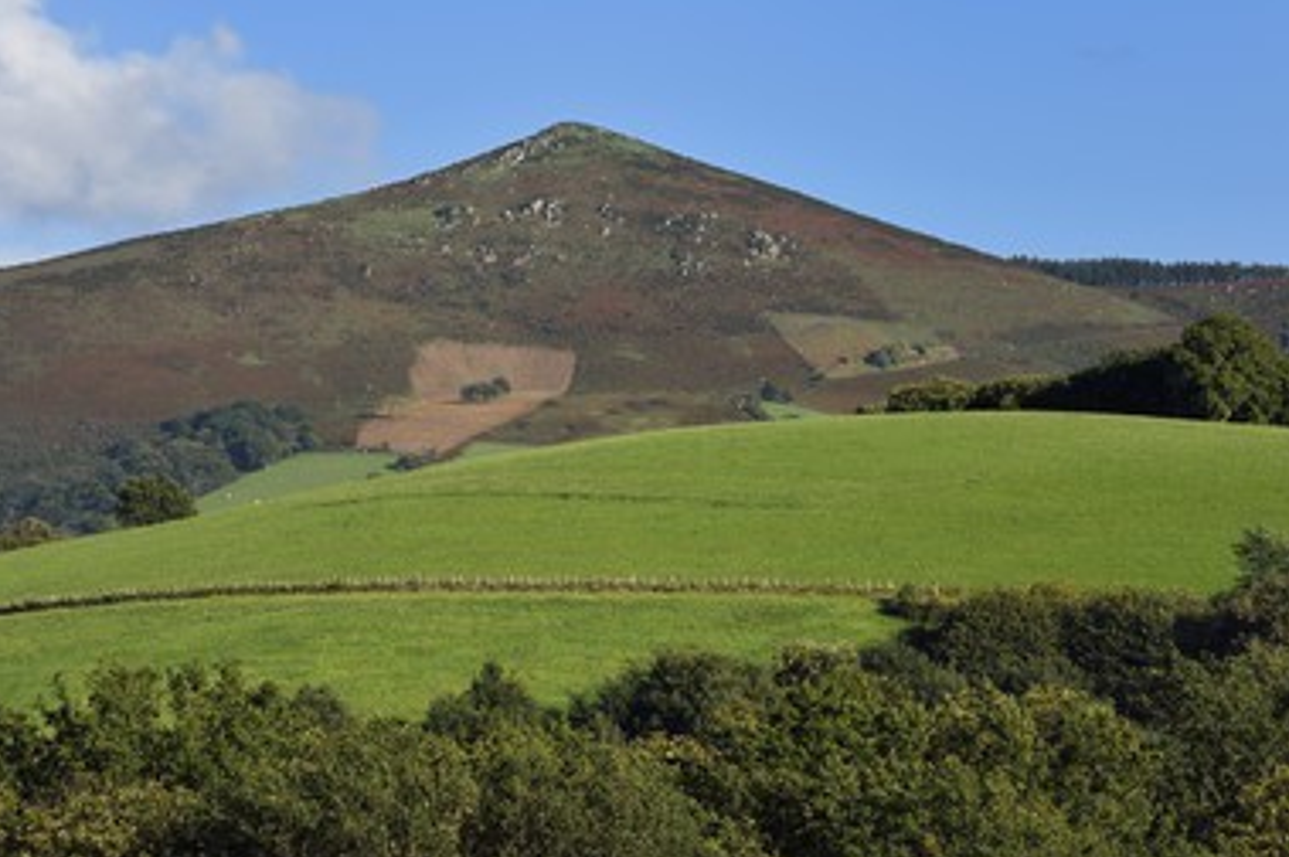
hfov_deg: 11.2
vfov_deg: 7.5
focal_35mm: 183
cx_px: 592
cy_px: 408
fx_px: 6547
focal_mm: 165
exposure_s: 1/250
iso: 200
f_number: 11
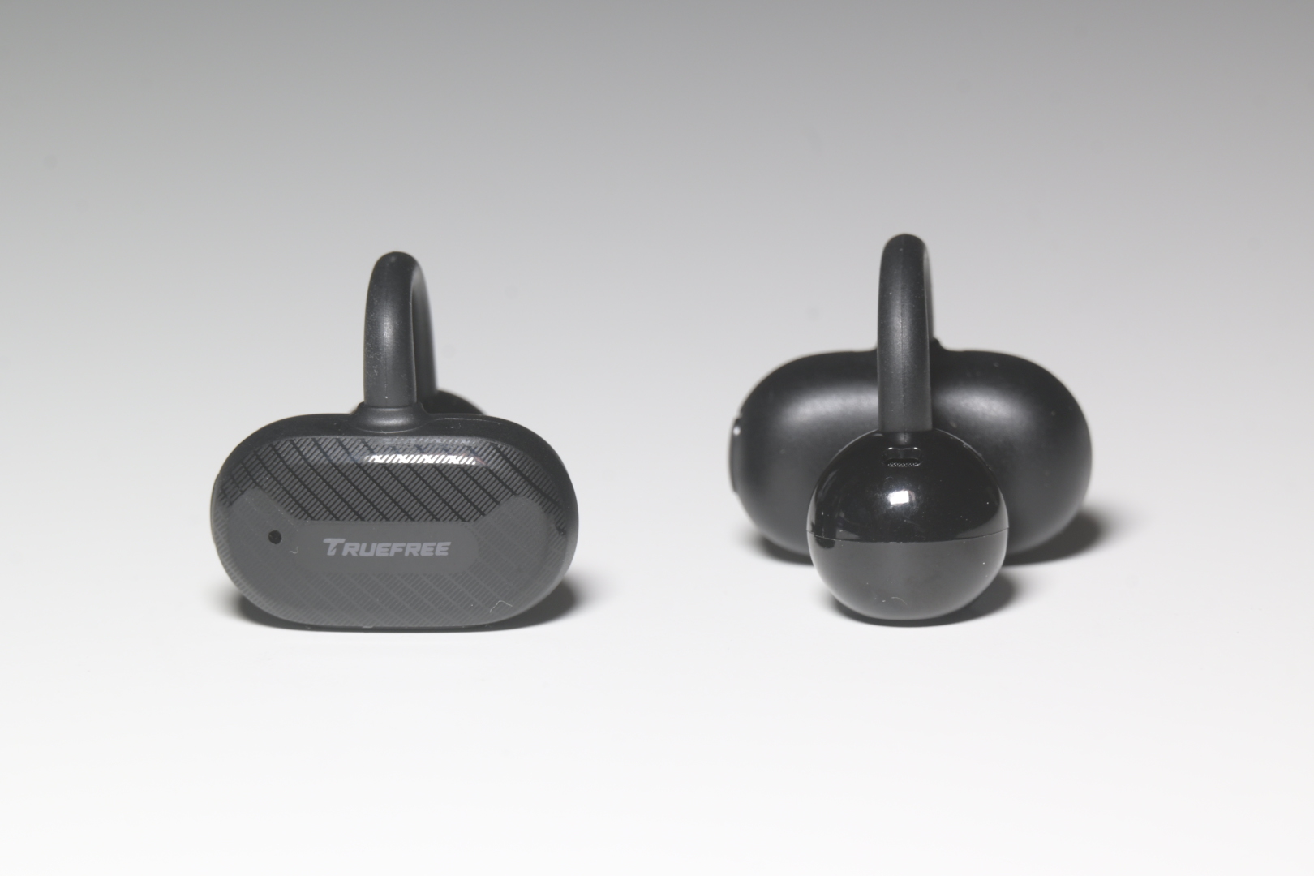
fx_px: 9854
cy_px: 438
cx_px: 657
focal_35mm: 270
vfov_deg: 5.1
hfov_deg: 7.6
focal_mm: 180
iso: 160
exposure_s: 1/1.6
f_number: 10
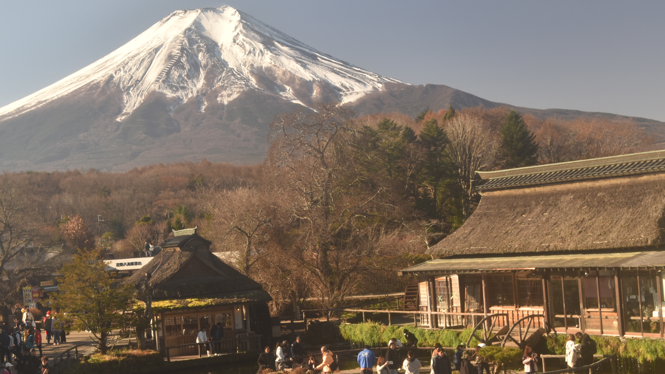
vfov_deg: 18.6
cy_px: 209
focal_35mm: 65
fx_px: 1141
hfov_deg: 32.4
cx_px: 279
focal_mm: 31
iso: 200
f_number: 6.3
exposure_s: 1/160
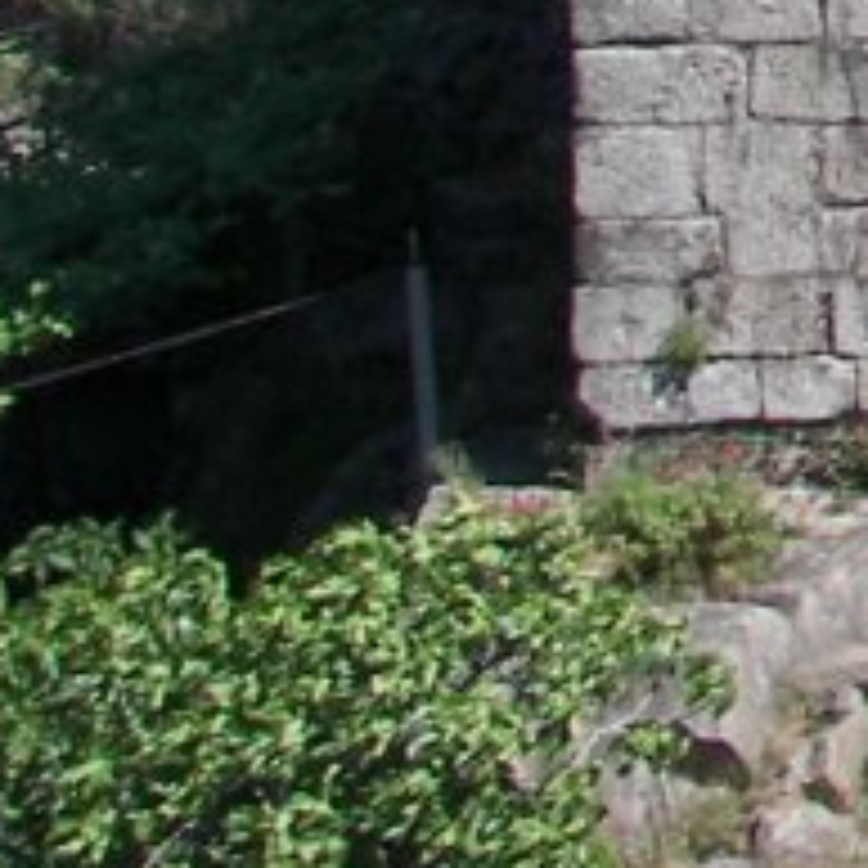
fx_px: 4794
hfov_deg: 9.3
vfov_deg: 9.8
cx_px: 2091
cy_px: -747
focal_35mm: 169
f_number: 2.8
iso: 50
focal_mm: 6
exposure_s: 1/800
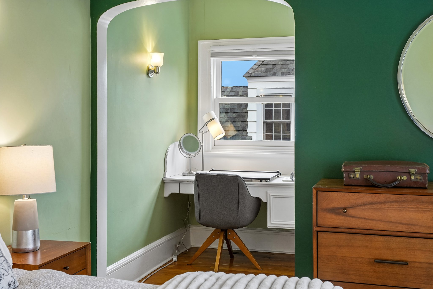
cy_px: 144
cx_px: 216
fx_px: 505
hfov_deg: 46.4
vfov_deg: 31.9
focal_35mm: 42
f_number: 8
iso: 200
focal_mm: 28
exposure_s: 1/13
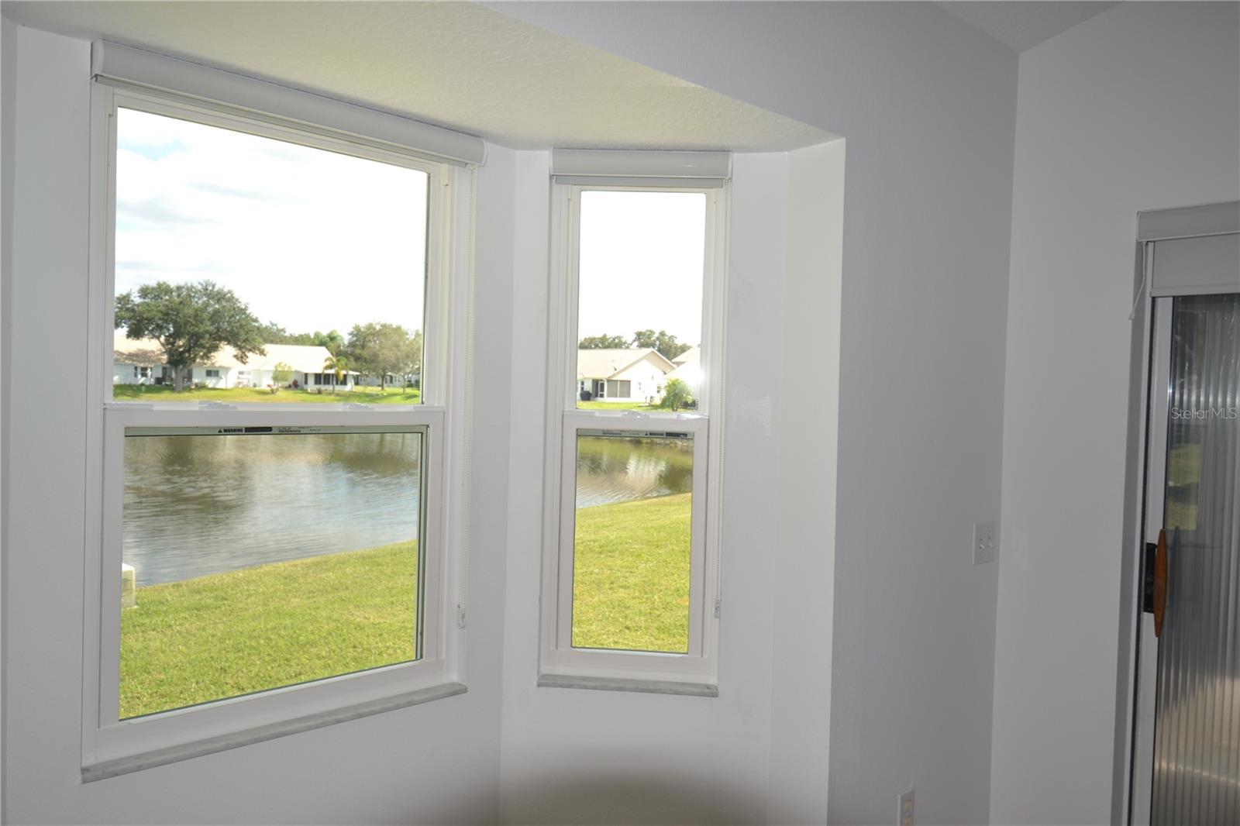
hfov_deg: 70.4
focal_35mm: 26
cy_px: 413
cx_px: 620
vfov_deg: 50.4
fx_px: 878
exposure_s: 1/125
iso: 100
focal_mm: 17
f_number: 4.2
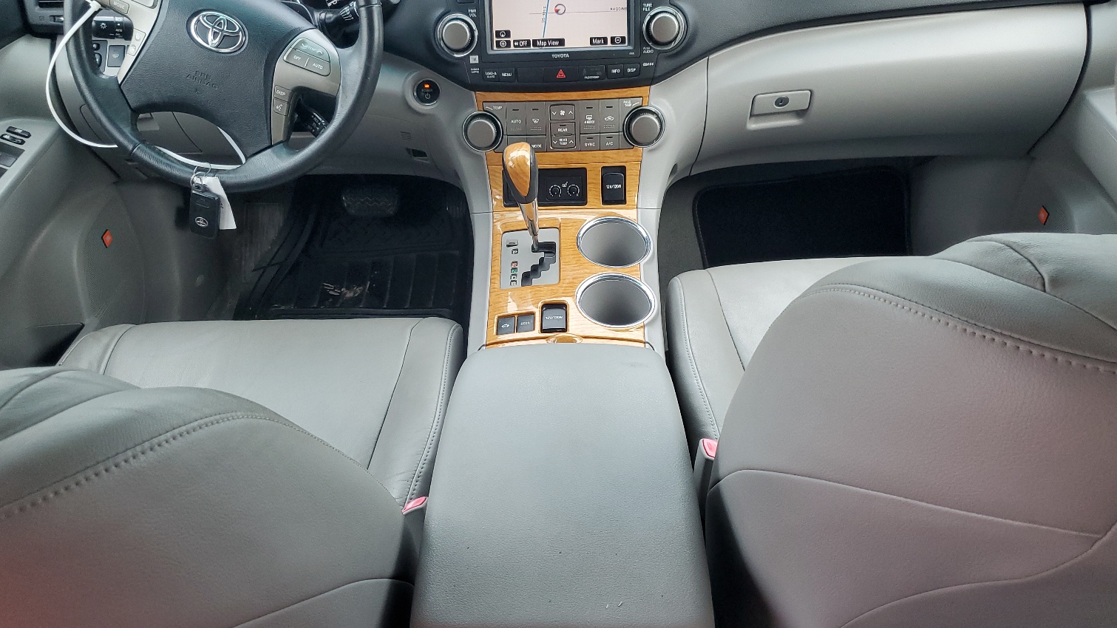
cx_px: 551
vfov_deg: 38.9
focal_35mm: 30
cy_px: 267
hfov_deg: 64.3
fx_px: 889
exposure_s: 1/120
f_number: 1.5
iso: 93
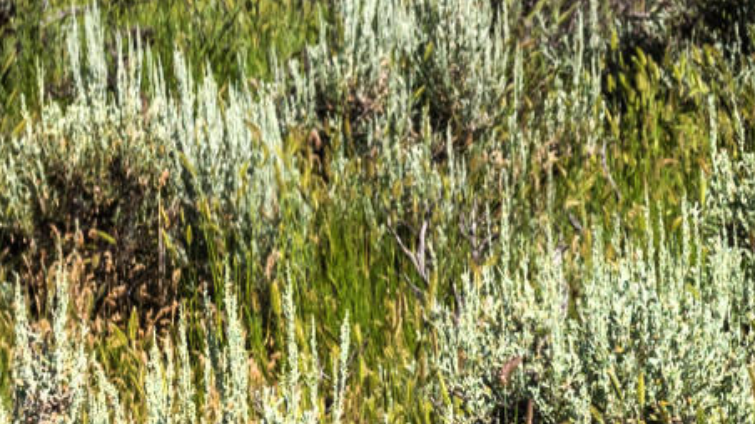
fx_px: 8066
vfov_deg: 3.0
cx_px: 2021
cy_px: 120
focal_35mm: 403
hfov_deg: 5.1
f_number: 7.1
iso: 100
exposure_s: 1/400
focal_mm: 58
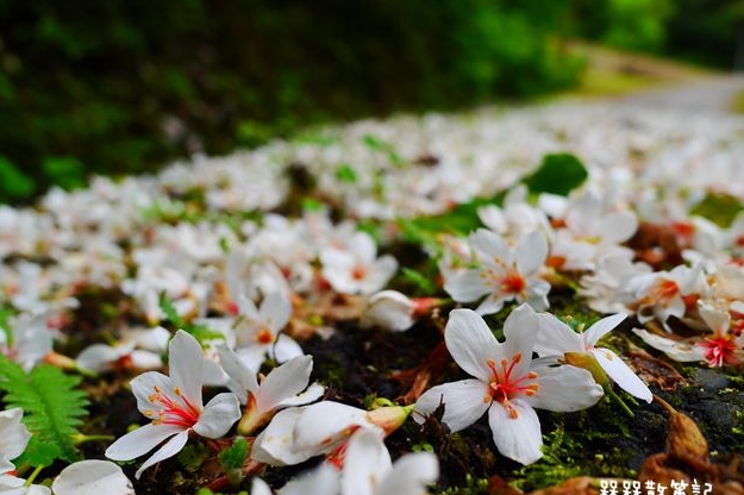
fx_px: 661
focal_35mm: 32
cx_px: 375
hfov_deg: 58.7
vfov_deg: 41.0
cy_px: 273
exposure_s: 1/400
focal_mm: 15
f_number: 3.5
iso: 160
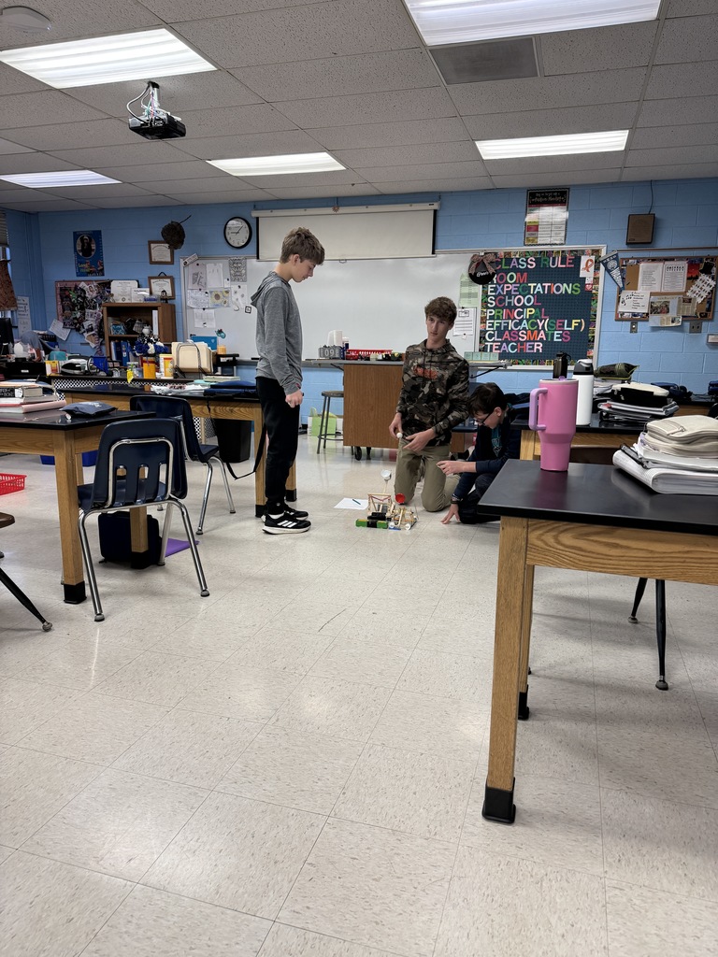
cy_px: 478
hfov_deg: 56.8
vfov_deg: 71.6
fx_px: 664
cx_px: 359
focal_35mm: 24
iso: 200
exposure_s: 1/120
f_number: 1.78
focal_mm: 6.76
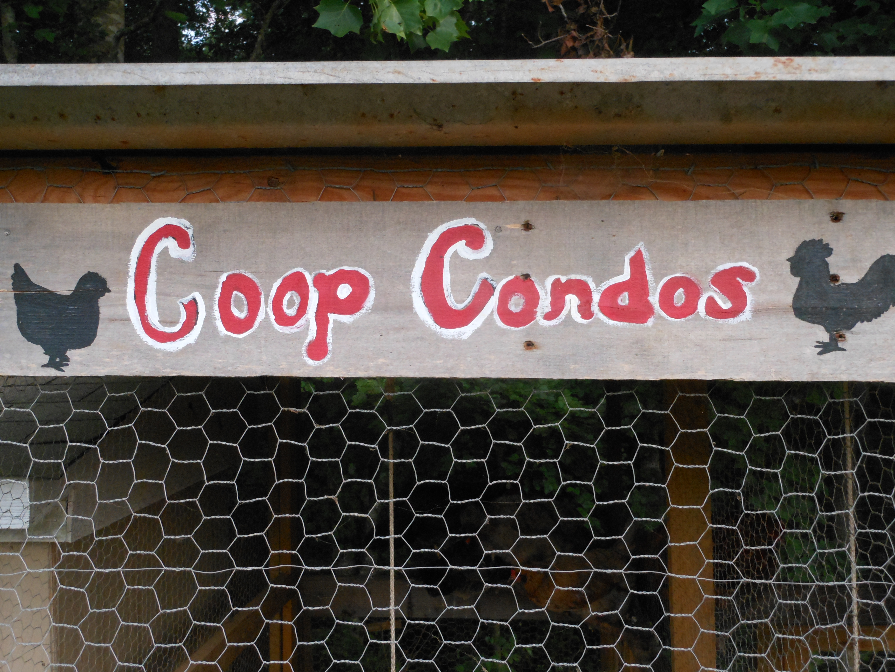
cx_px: 448
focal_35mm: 33
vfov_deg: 42.9
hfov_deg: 55.4
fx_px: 853
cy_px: 336
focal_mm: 5.9
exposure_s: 1/30
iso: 320
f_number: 4
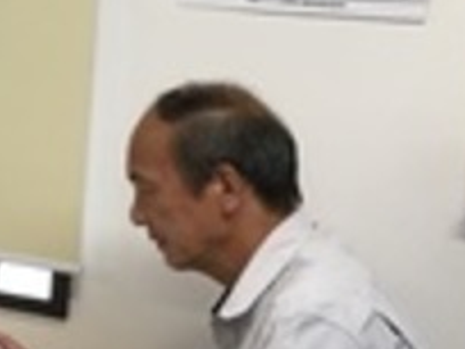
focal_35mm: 114
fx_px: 1531
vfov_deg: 13.0
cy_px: 162
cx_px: -353
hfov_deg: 15.1
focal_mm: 4.15
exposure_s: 1/30
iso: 40
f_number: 2.2
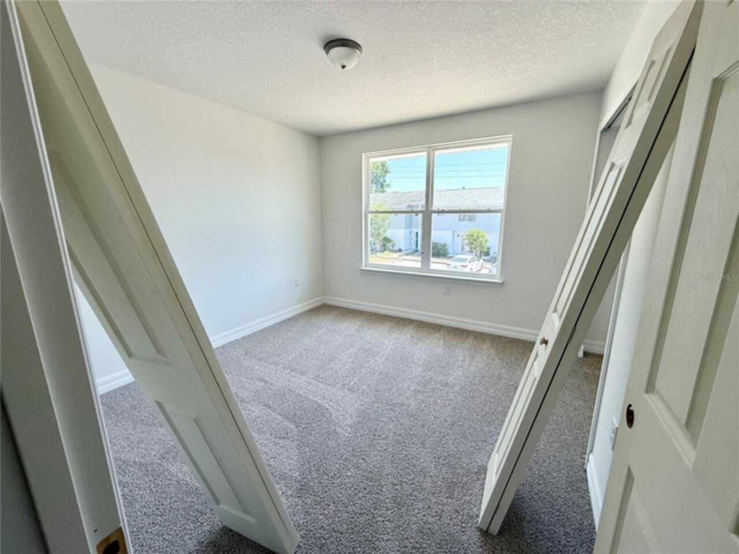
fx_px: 299
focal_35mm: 14
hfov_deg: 102.1
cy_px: 277
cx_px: 370
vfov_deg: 85.7
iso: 64
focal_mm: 2.22
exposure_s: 1/331
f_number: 2.2
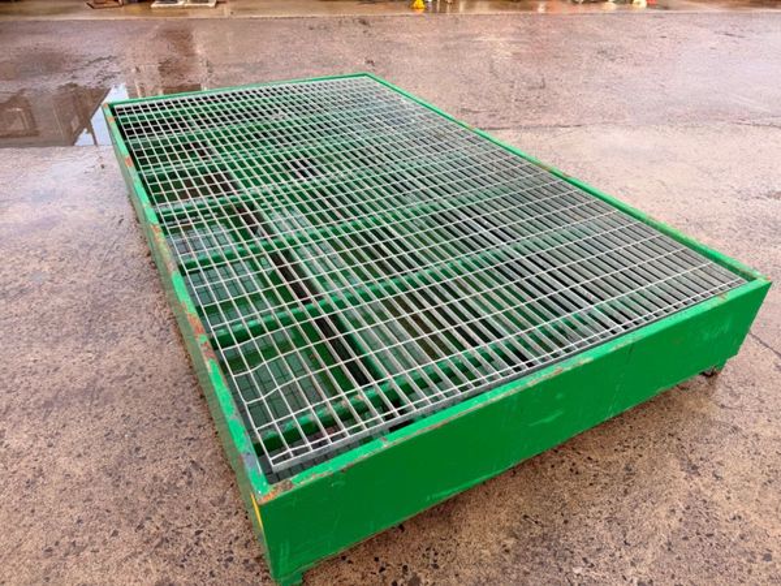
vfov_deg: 56.8
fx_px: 541
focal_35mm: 24
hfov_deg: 71.6
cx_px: 390
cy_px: 293
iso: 80
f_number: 1.78
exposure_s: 1/654
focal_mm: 6.76
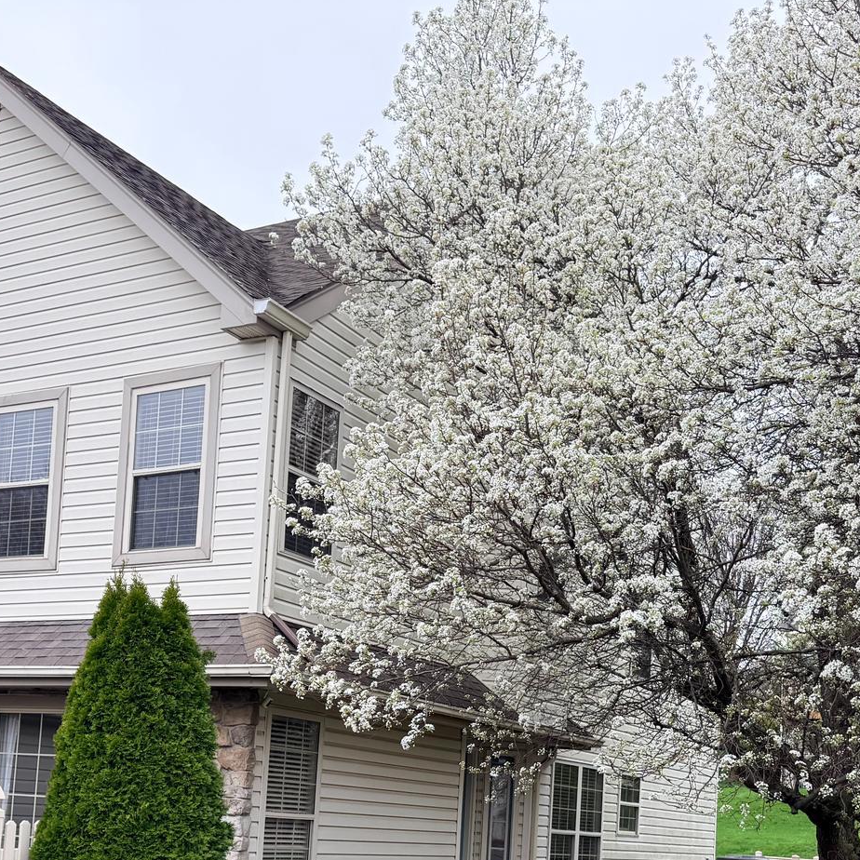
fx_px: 1321
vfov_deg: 34.7
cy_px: 710
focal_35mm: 47
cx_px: 330
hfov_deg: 35.9
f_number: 1.78
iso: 100
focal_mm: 6.76
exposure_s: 1/788
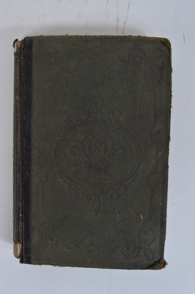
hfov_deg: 38.3
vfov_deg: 55.1
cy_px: 147
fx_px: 281
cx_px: 98
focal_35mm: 34
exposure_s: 1/80
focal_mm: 23
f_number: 9
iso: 100
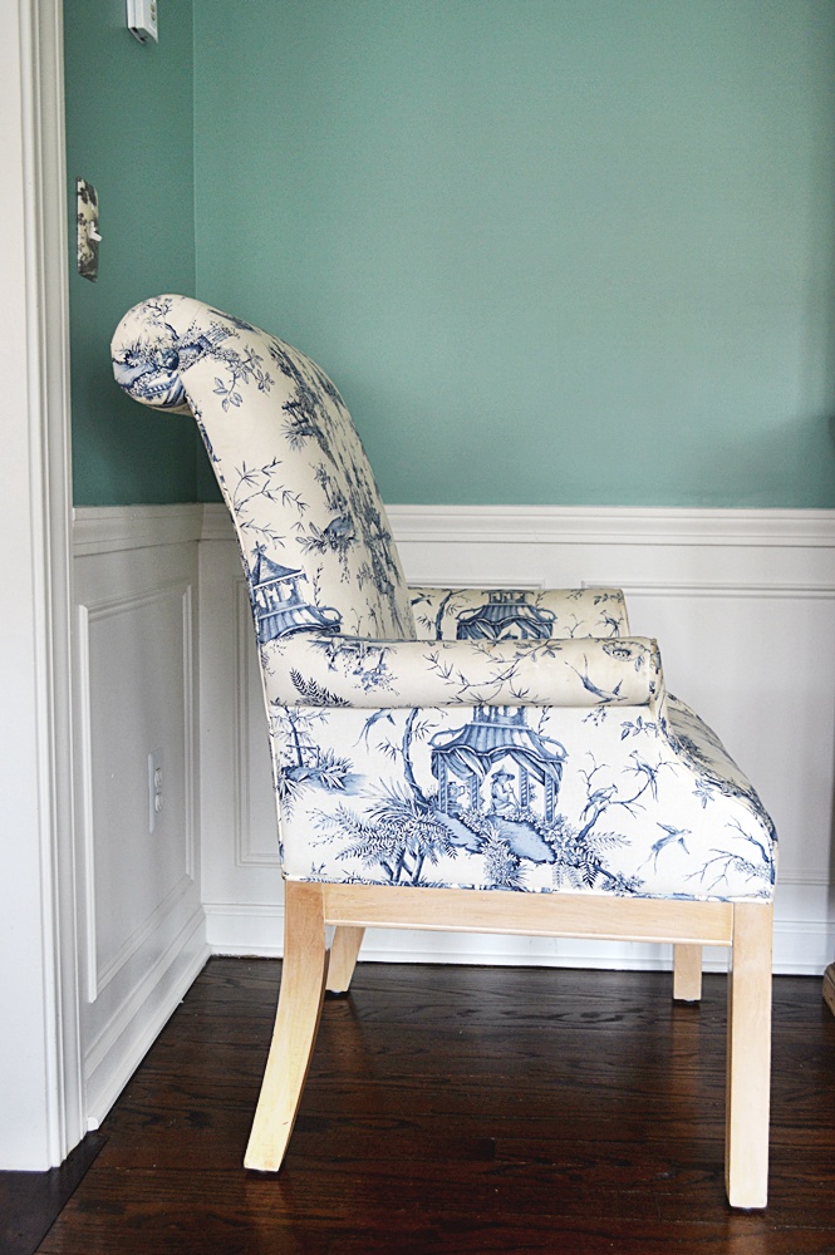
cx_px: 418
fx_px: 1255
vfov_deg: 53.2
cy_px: 628
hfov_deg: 36.8
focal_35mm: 36
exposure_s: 1/20
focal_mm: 24
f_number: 4
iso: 400
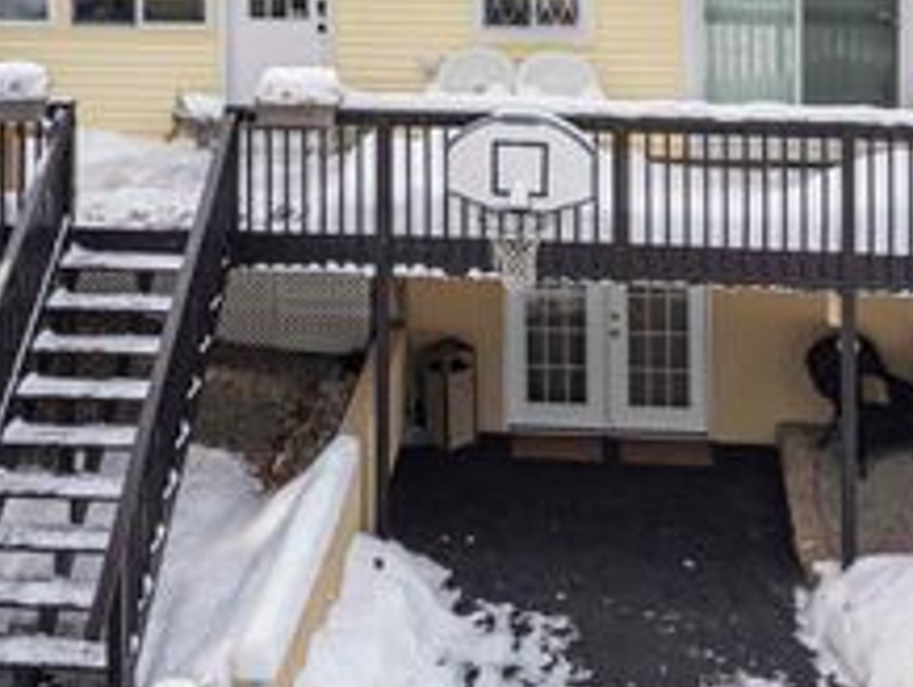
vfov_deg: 26.0
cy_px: 111
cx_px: 482
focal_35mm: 55
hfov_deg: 34.9
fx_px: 1452
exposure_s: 1/1250
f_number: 1.7
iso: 150
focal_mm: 6.72
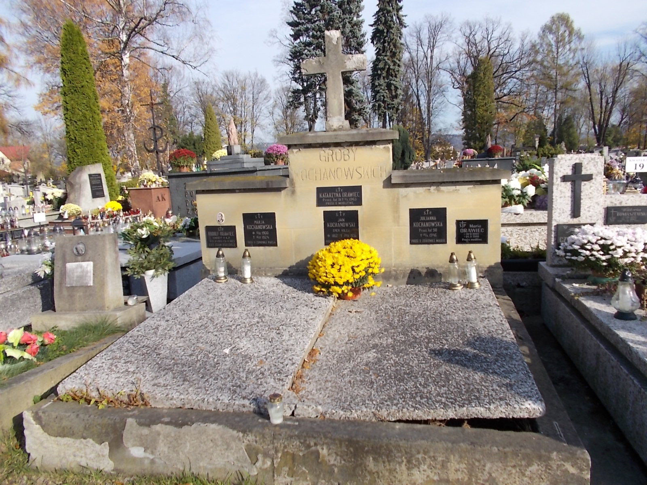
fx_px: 486
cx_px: 324
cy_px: 242
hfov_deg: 67.3
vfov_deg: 53.1
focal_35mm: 26
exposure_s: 1/100
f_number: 8
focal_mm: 4.6
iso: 80
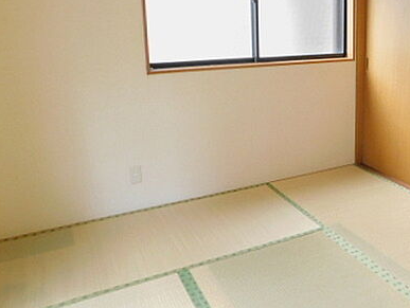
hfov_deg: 46.1
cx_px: 336
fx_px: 450
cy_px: 97
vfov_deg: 37.3
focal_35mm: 38
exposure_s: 1/20
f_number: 3
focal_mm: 4
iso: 400
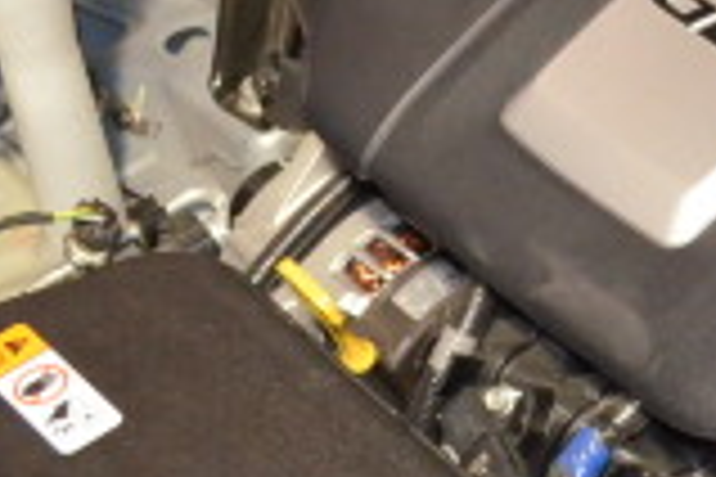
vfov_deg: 10.1
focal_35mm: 136
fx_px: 2705
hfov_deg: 14.3
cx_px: 1004
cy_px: 324
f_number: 3.5
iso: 3200
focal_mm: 18
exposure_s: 1/60
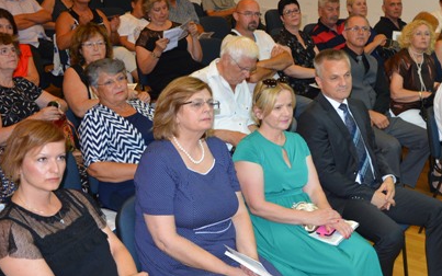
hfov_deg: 28.7
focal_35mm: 70
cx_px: 362
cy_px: 121
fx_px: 843
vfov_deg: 18.6
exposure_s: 1/60
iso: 640
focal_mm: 24
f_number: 3.8
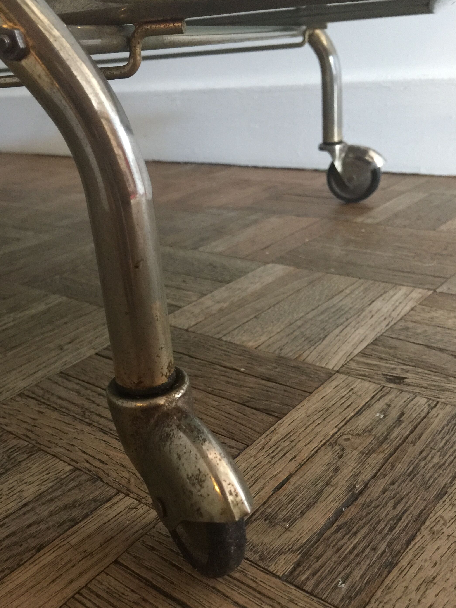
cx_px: 197
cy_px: 330
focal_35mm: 34
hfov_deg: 41.7
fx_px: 597
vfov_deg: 53.9
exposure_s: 1/8
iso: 125
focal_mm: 4.15
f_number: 2.2
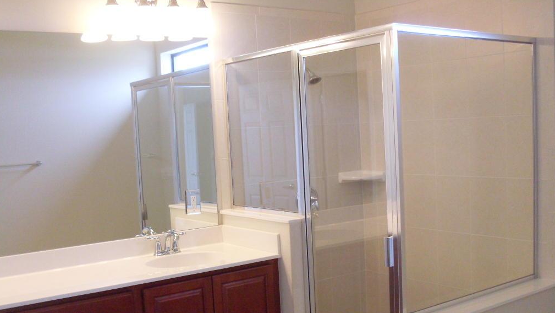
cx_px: 275
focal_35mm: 42
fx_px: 618
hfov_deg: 48.3
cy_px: 206
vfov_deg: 28.2
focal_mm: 6.3
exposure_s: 1/30
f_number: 2.8
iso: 200
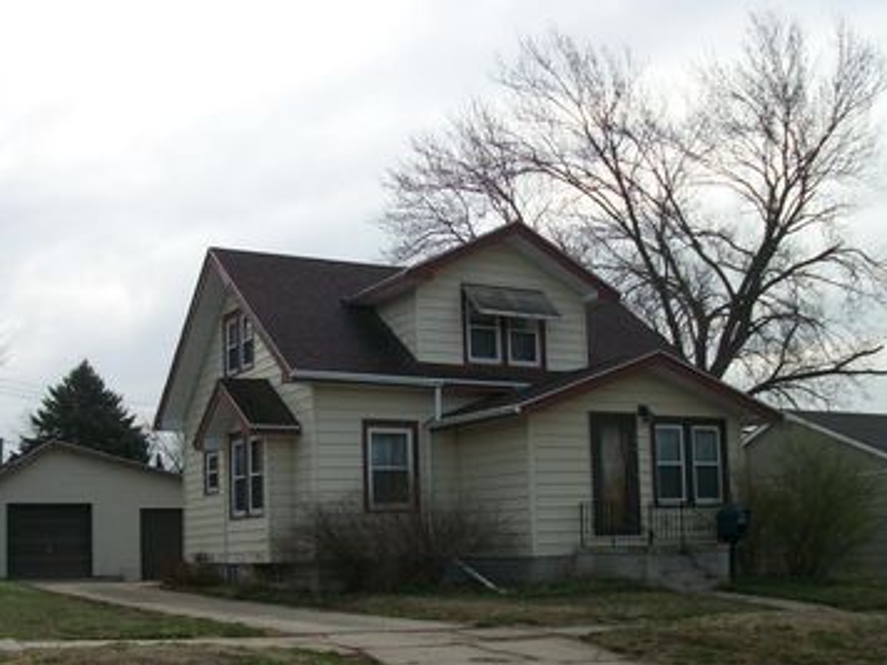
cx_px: 424
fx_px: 1153
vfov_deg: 31.8
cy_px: 462
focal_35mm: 45
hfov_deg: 42.1
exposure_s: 1/1000
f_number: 2.9
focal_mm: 5.7
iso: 80
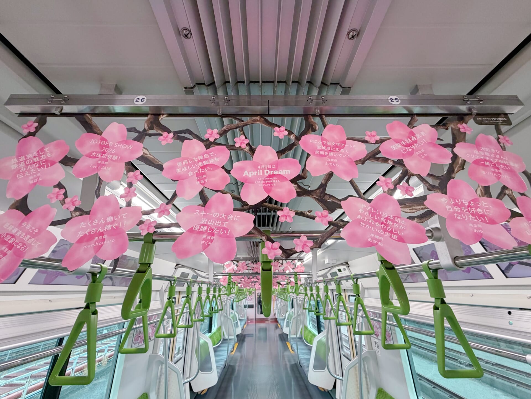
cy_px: 200
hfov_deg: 102.1
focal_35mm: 14
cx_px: 266
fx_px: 215
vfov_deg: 85.7
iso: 200
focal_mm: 2.22
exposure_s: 1/109
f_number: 2.2
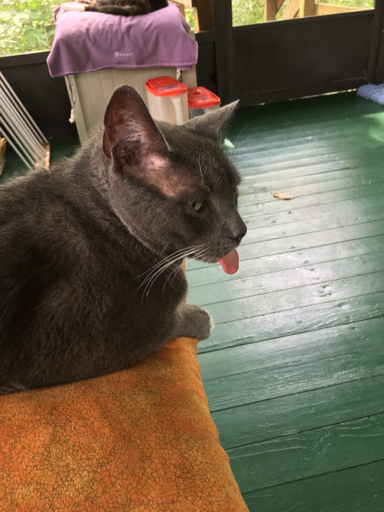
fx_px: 429
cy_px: 256
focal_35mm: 29
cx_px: 192
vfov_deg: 61.7
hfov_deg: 48.2
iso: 100
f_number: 2.2
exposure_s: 1/30
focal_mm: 4.15
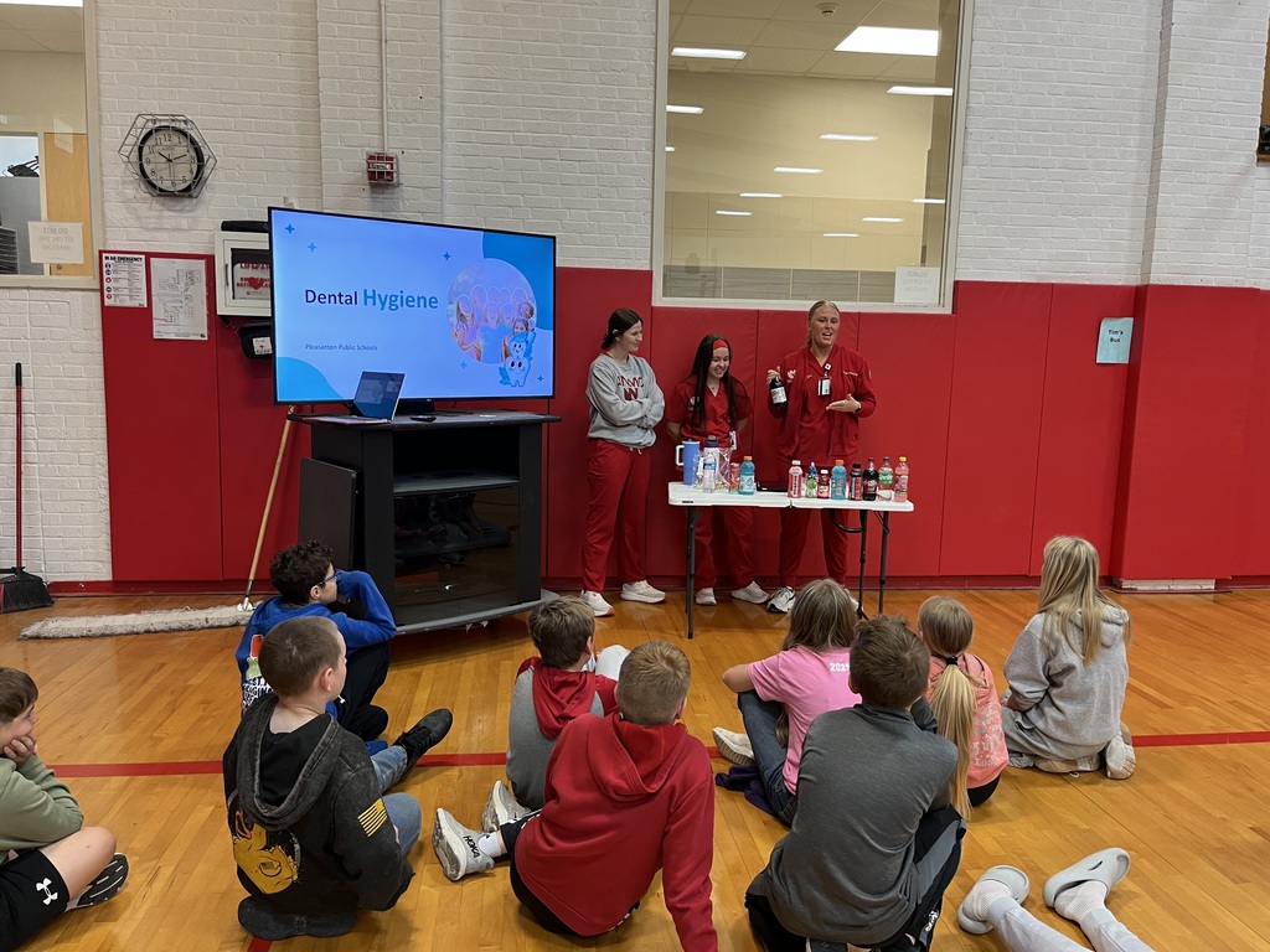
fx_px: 954
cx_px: 635
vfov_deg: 53.1
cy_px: 476
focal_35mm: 26
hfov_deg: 67.3
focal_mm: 5.1
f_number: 1.6
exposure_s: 1/60
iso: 125
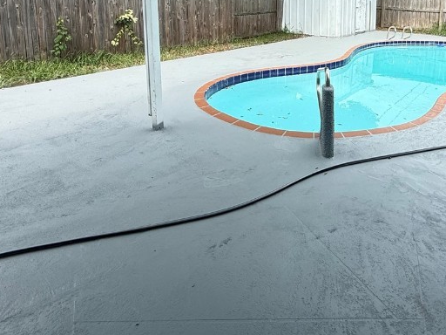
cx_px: 338
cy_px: 50
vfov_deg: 46.1
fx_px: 361
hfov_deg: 59.8
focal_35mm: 28
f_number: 2.2
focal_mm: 2.22
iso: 64
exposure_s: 1/734
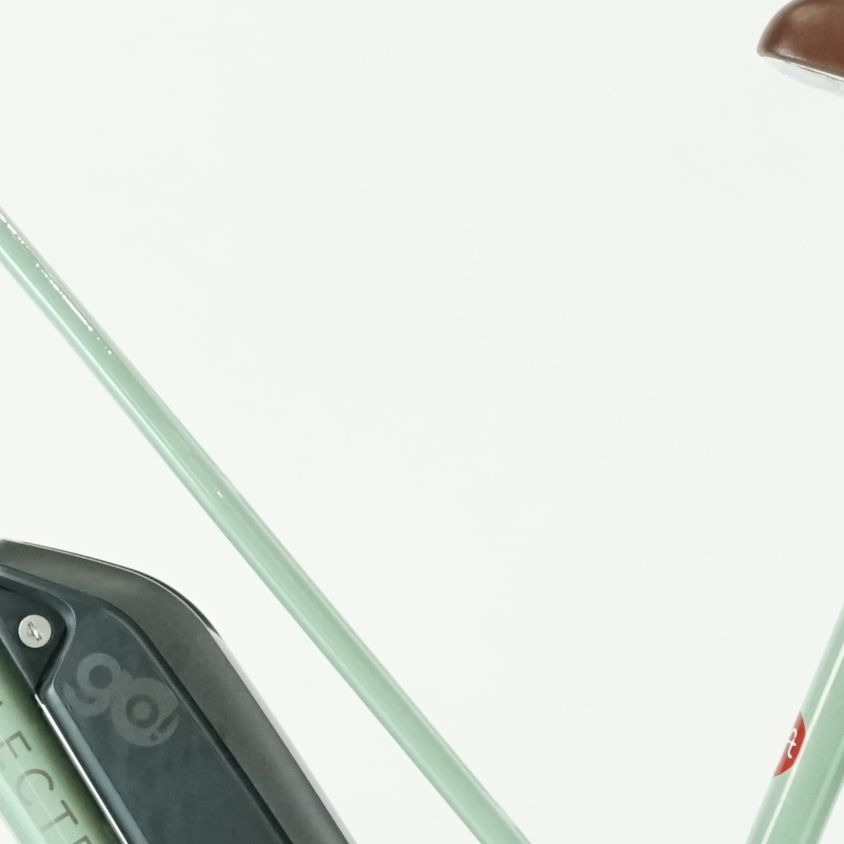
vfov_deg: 6.7
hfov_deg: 6.7
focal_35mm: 262
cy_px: 769
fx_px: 7227
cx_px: 440
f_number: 6.3
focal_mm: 64
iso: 2500
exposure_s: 1/200
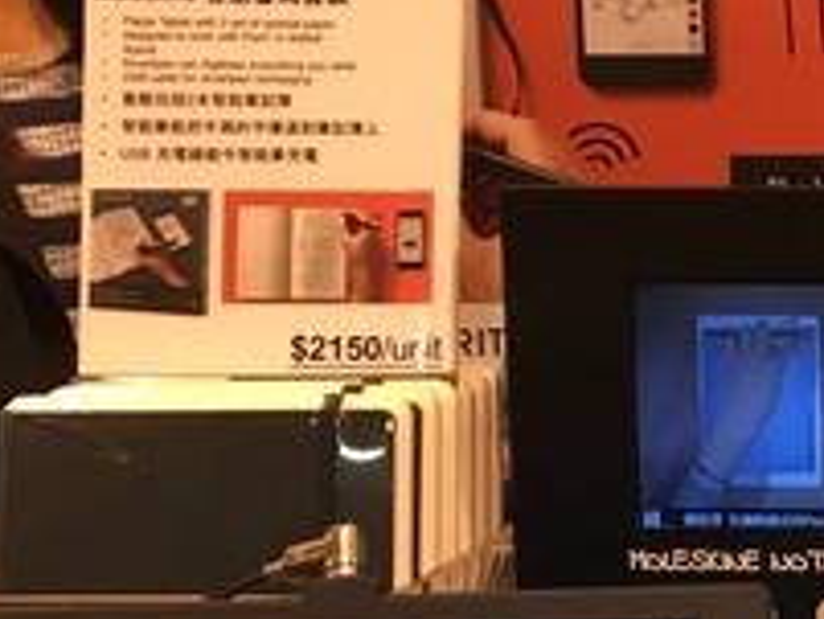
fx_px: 2477
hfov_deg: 17.3
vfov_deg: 14.2
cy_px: 504
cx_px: 1177
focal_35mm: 104
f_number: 2.2
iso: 40
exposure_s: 1/33
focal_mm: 4.15
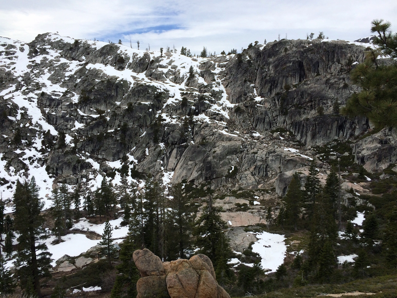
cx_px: 198
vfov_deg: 48.2
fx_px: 333
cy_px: 149
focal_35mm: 29
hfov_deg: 61.7
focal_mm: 4.15
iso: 32
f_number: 2.2
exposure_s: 1/2283
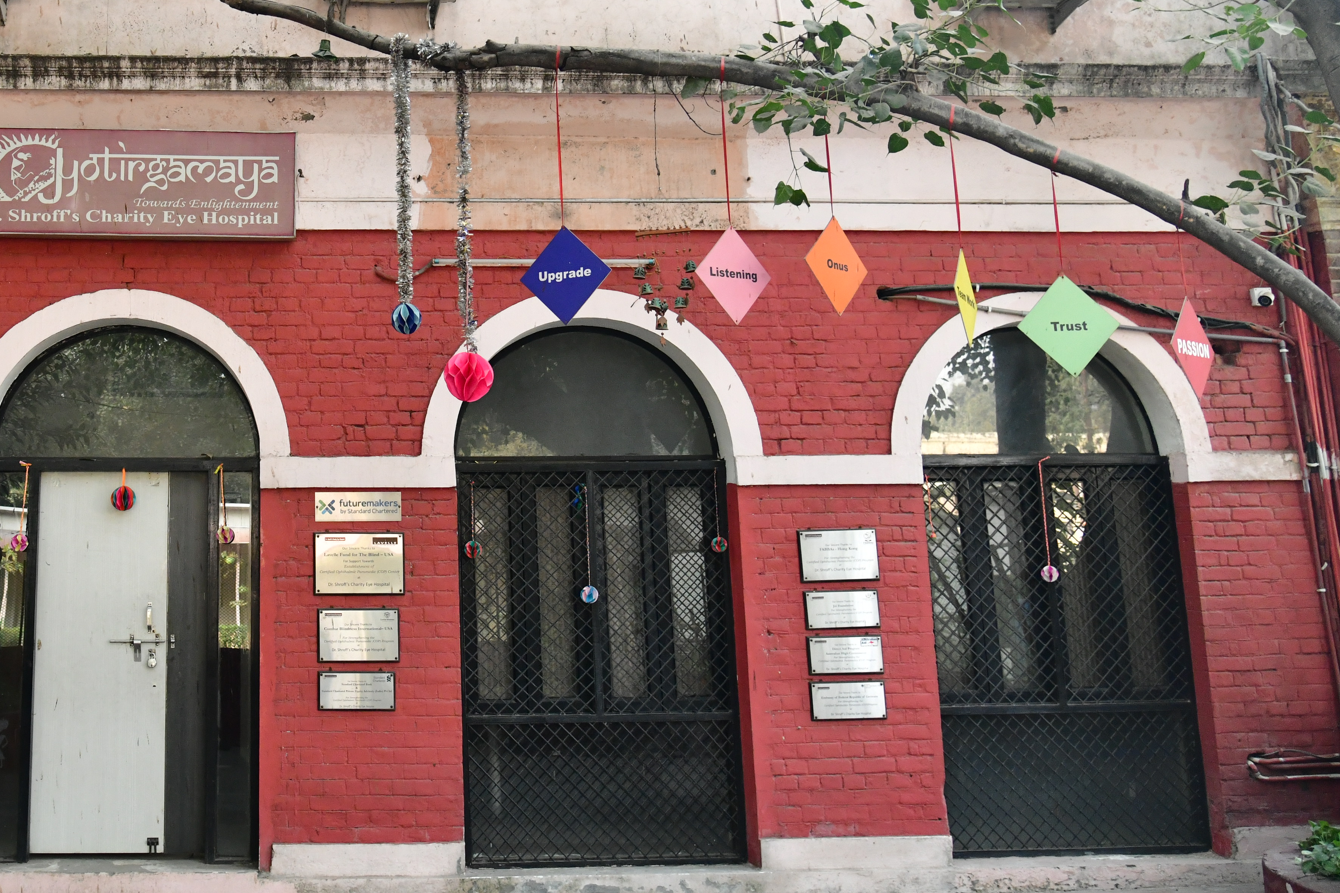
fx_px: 1563
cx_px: 294
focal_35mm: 42
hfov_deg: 44.4
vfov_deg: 31.3
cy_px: 216
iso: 1600
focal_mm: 24
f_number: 4
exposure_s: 1/160
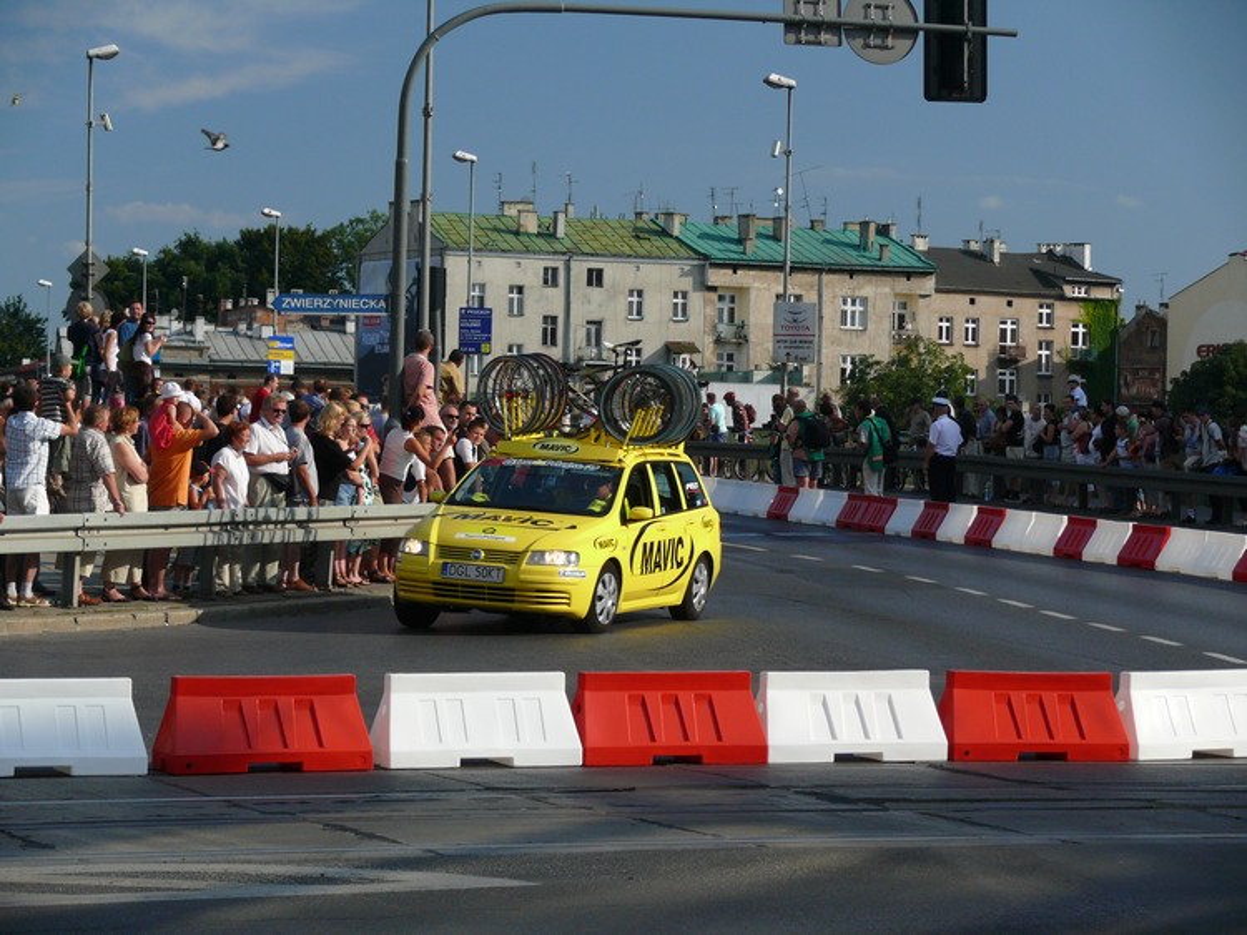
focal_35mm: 120
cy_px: 468
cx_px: 624
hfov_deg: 16.4
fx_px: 4321
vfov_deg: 12.3
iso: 100
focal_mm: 25.3
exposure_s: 1/500
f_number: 3.6
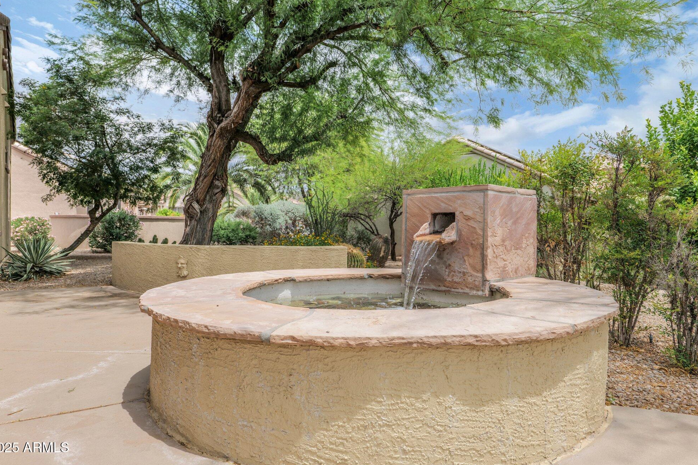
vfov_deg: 53.1
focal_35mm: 24
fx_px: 465
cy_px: 227
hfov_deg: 73.7
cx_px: 351
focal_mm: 23
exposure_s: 1/1000
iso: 200
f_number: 5.6
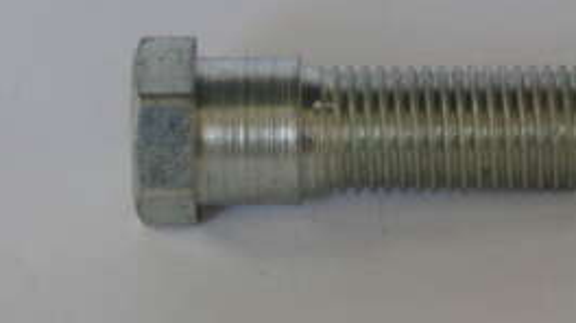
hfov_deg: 7.5
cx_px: 373
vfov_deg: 4.2
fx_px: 4365
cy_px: 153
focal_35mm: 286
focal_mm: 80
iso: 800
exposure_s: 1/20
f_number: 8
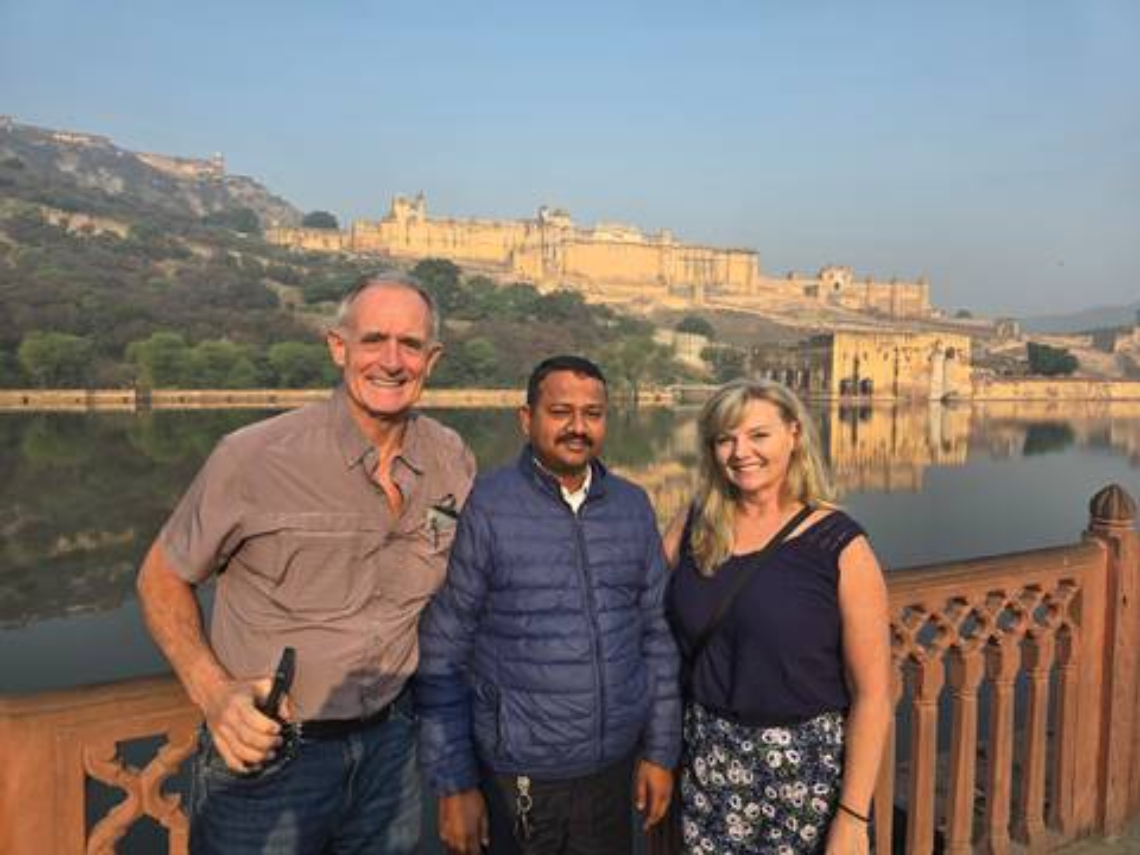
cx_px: 570
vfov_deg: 58.9
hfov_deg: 73.9
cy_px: 428
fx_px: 757
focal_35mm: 23
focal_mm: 6.3
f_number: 1.7
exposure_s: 1/423
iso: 12
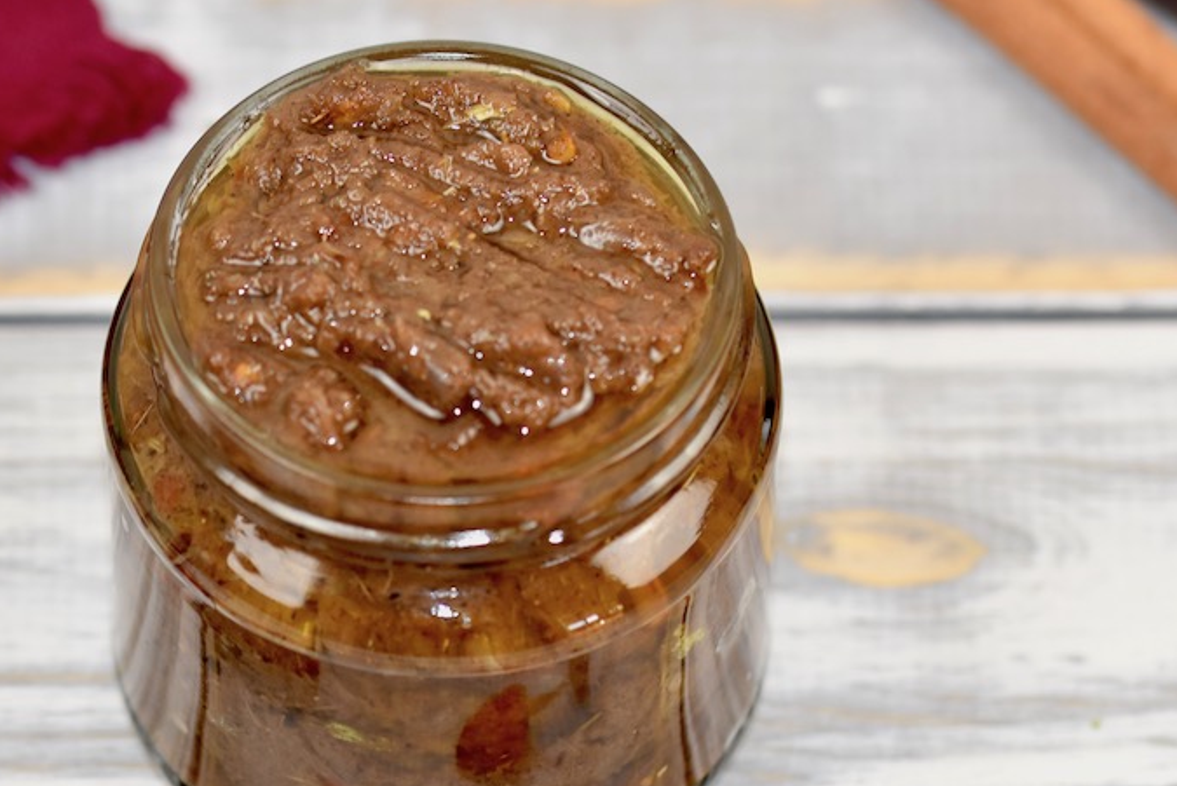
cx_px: 486
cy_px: 522
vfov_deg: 5.8
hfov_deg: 8.6
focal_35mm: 239
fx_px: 7811
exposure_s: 1/125
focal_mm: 105
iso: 560
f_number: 5.6
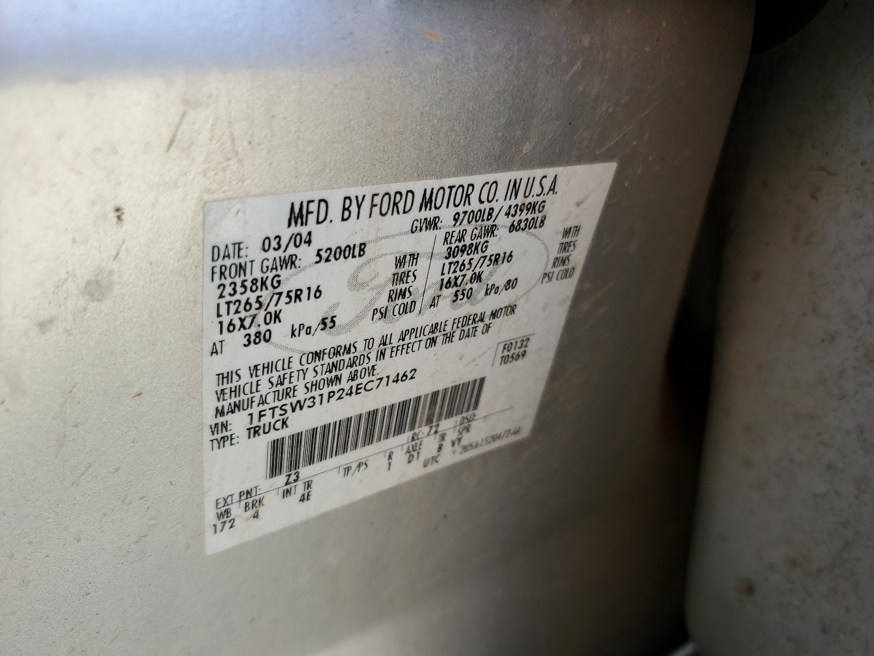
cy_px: 328
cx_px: 437
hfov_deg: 67.3
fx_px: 656
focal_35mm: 26
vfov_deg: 53.1
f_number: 1.5
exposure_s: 1/278
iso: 50
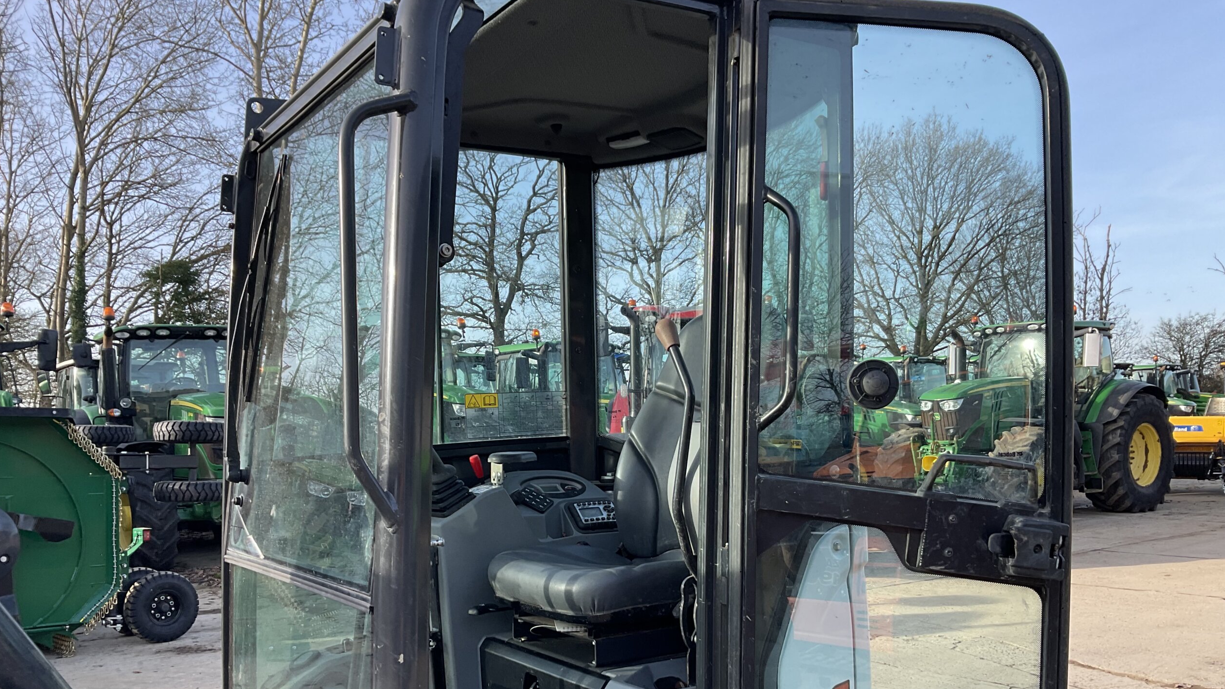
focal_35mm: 32
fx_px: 1039
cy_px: 463
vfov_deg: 36.3
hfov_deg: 61.0
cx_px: 607
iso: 16
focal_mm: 3
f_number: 1.8
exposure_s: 1/333
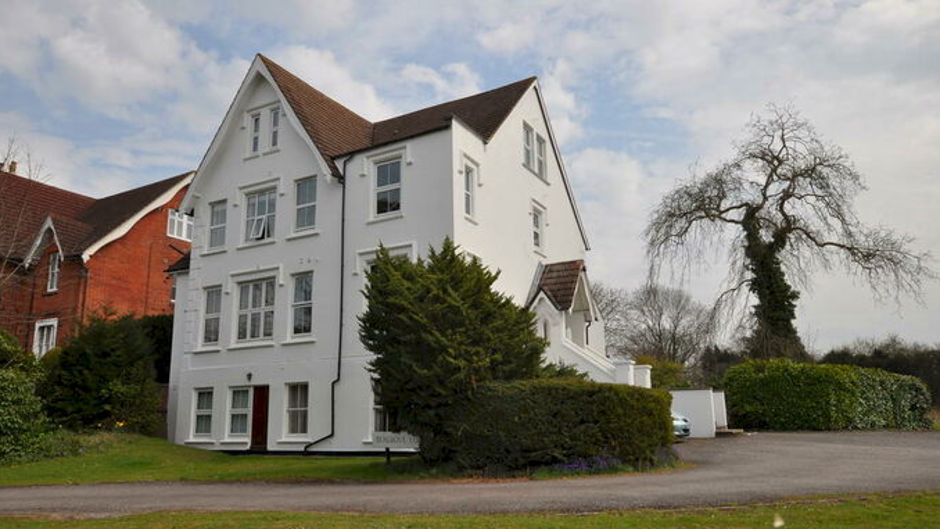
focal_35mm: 28
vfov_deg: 42.1
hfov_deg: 68.8
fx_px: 686
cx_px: 459
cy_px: 278
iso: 200
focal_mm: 17
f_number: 14
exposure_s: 1/200
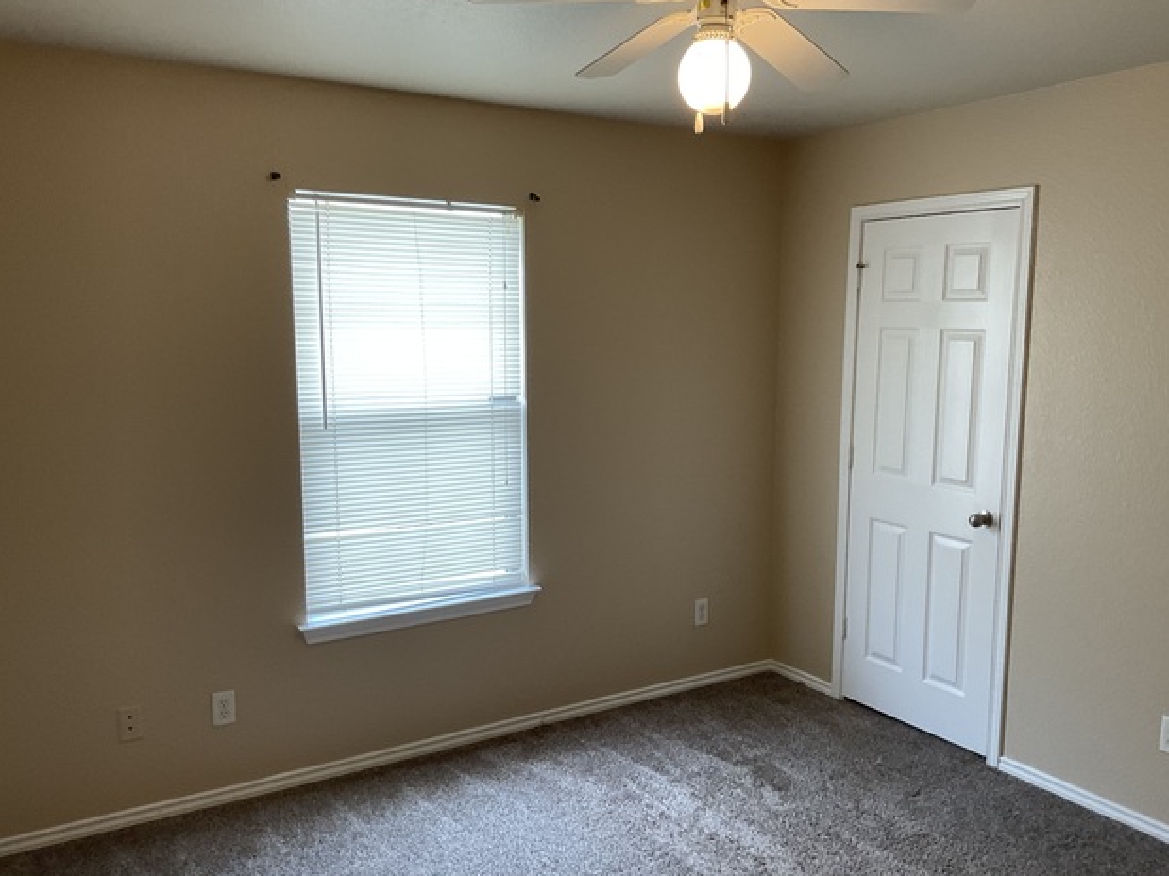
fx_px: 1013
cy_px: 449
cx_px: 597
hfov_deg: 60.0
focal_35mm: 30
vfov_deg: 46.8
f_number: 1.8
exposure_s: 1/60
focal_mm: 3
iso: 64
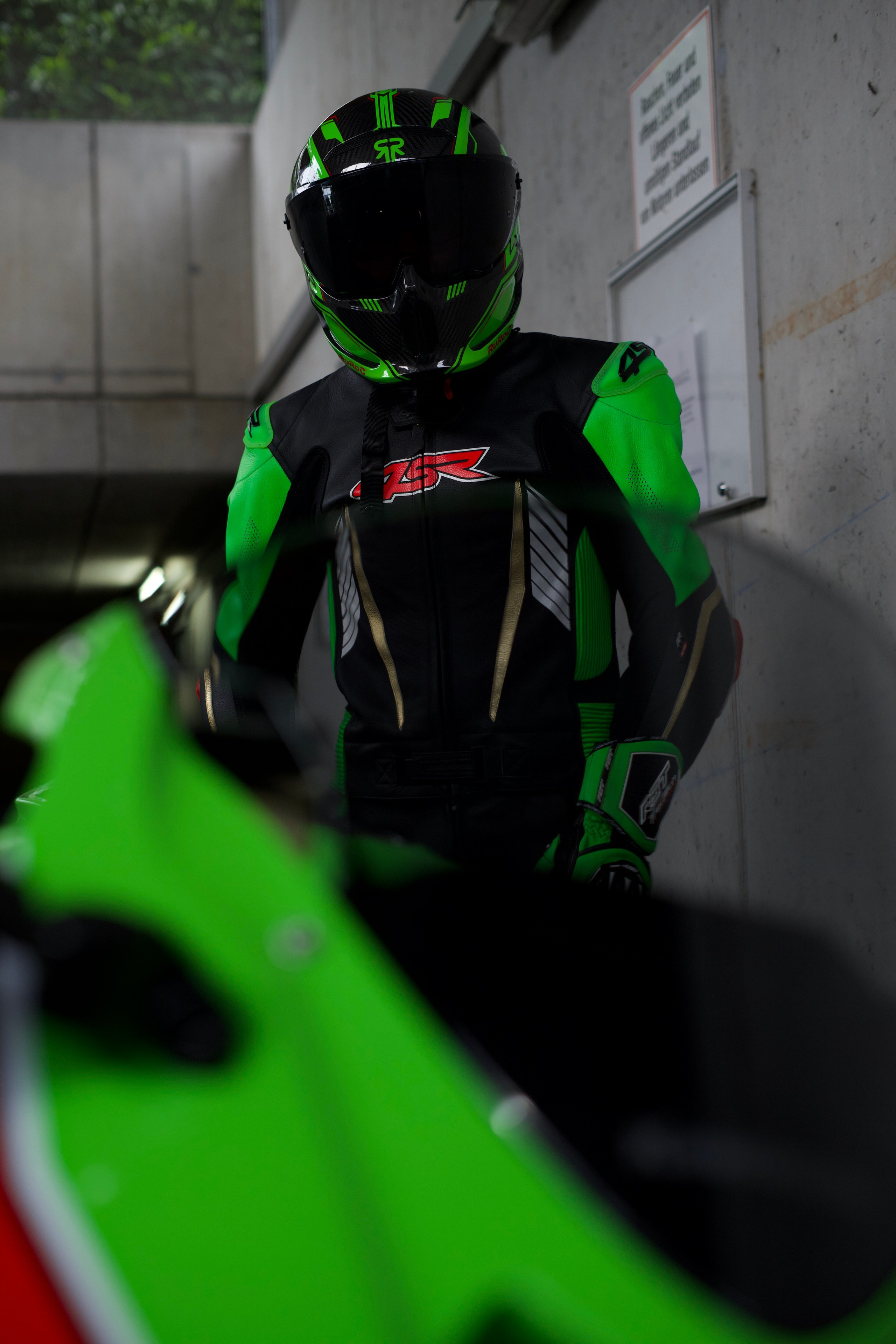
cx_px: 448
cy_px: 672
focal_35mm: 50
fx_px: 1867
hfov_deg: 27.0
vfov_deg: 39.6
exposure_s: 1/250
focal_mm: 50
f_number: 3.2
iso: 500
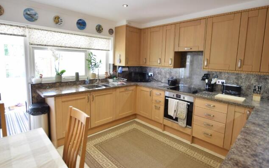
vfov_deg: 62.0
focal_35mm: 19
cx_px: 132
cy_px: 76
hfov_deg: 88.0
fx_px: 139
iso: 100
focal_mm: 12
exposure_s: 1/13
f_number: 3.5
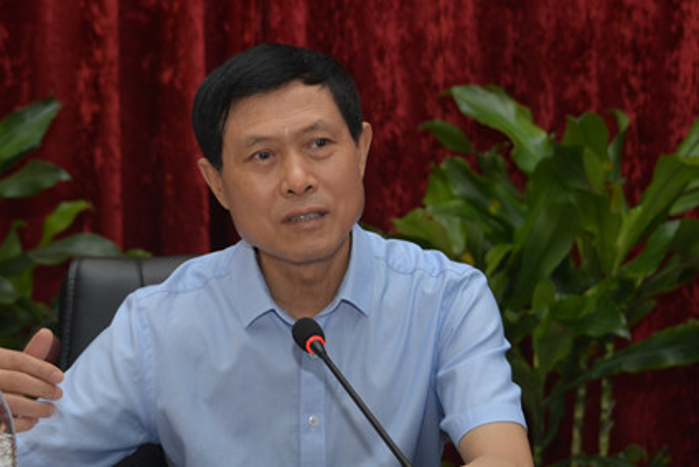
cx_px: 300
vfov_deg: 10.4
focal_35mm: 132
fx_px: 2564
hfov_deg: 15.5
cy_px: 195
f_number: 5
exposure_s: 1/60
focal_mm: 70
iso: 500
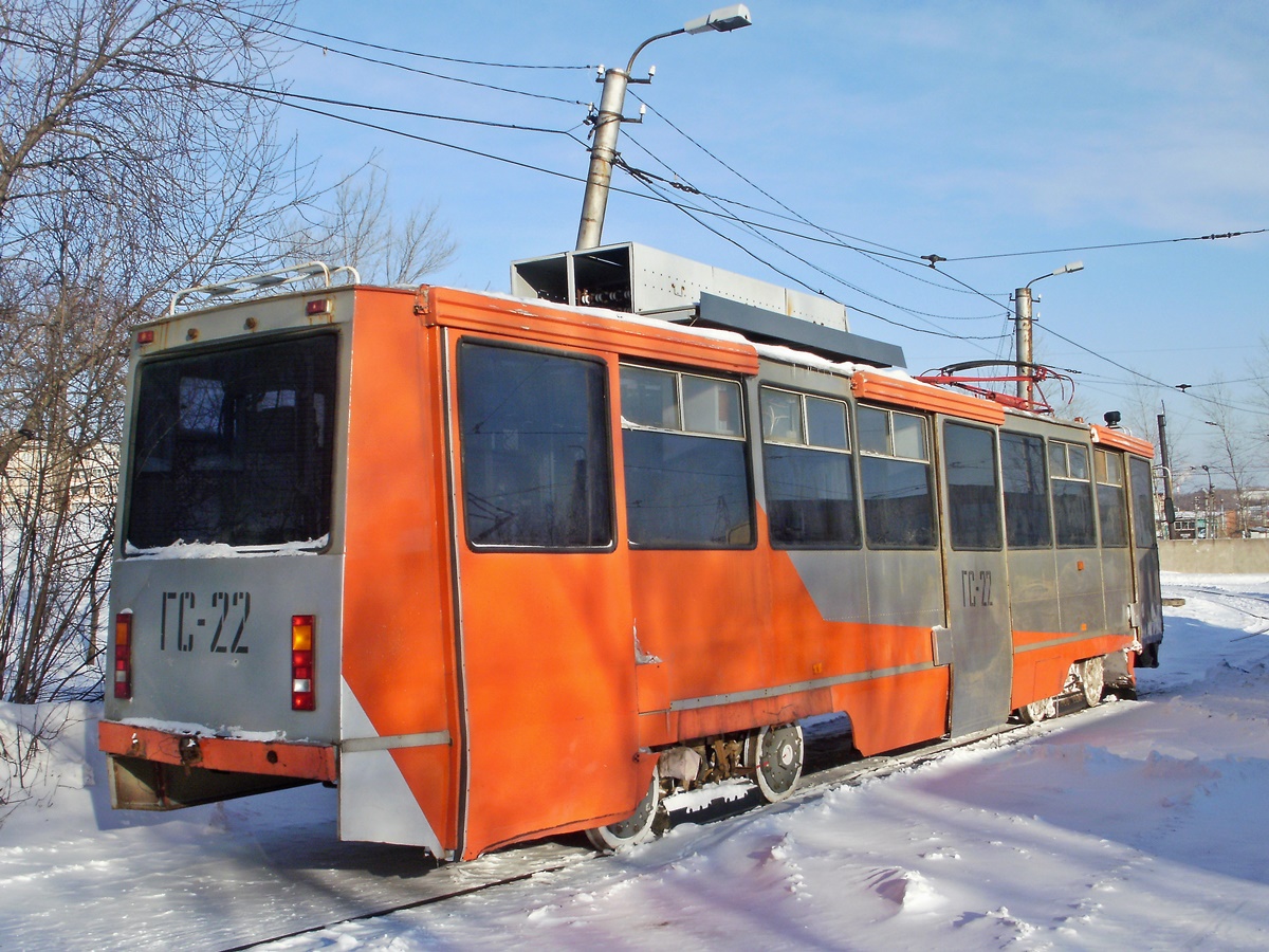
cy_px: 476
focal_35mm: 36
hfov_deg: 51.4
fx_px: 1320
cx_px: 634
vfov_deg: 39.7
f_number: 5.6
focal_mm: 6.3
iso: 100
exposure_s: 1/400
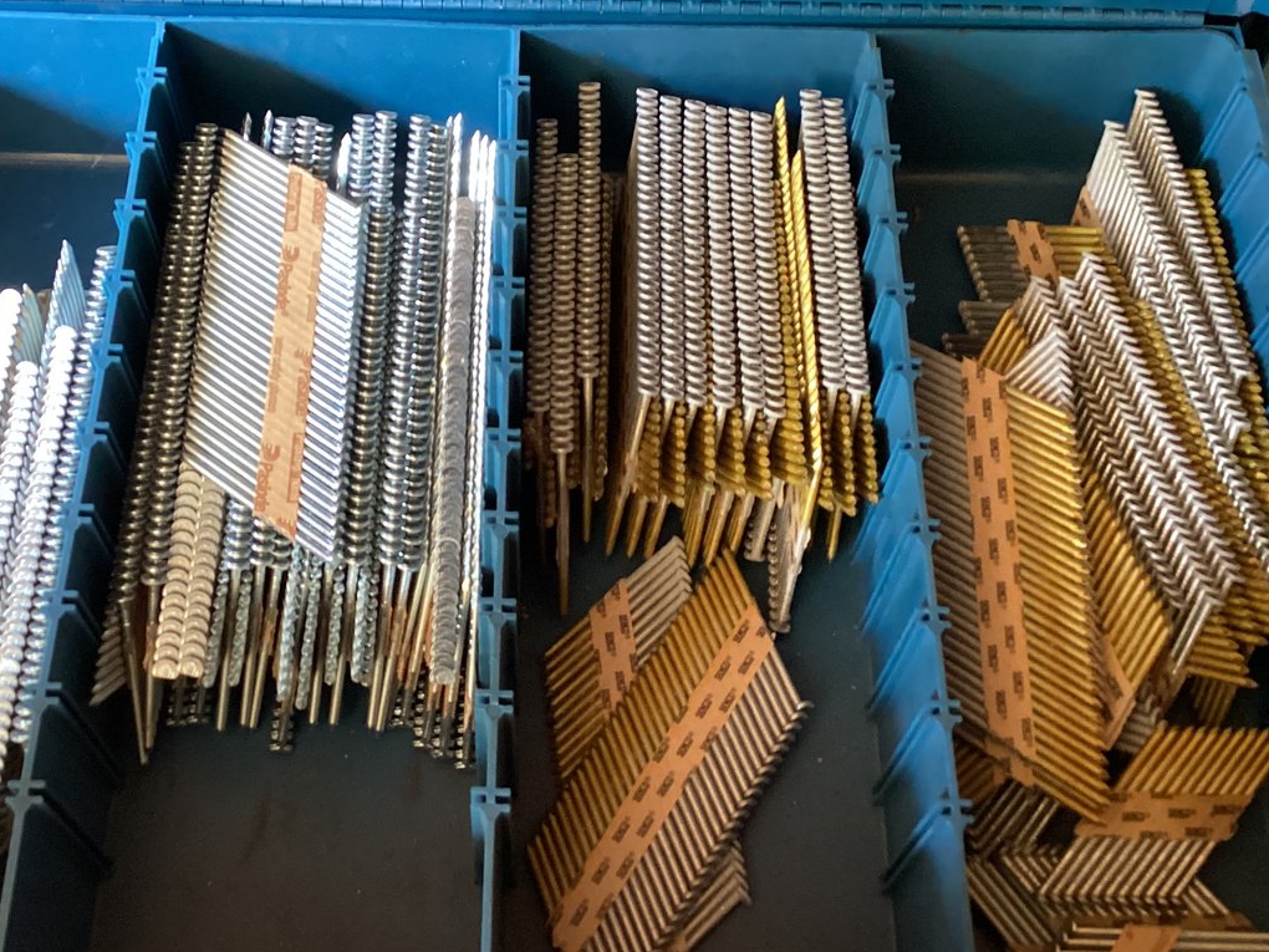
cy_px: 430
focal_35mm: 46
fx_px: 1686
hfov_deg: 41.1
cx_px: 529
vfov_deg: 31.5
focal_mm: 3.3
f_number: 2.4
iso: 400
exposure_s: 1/40
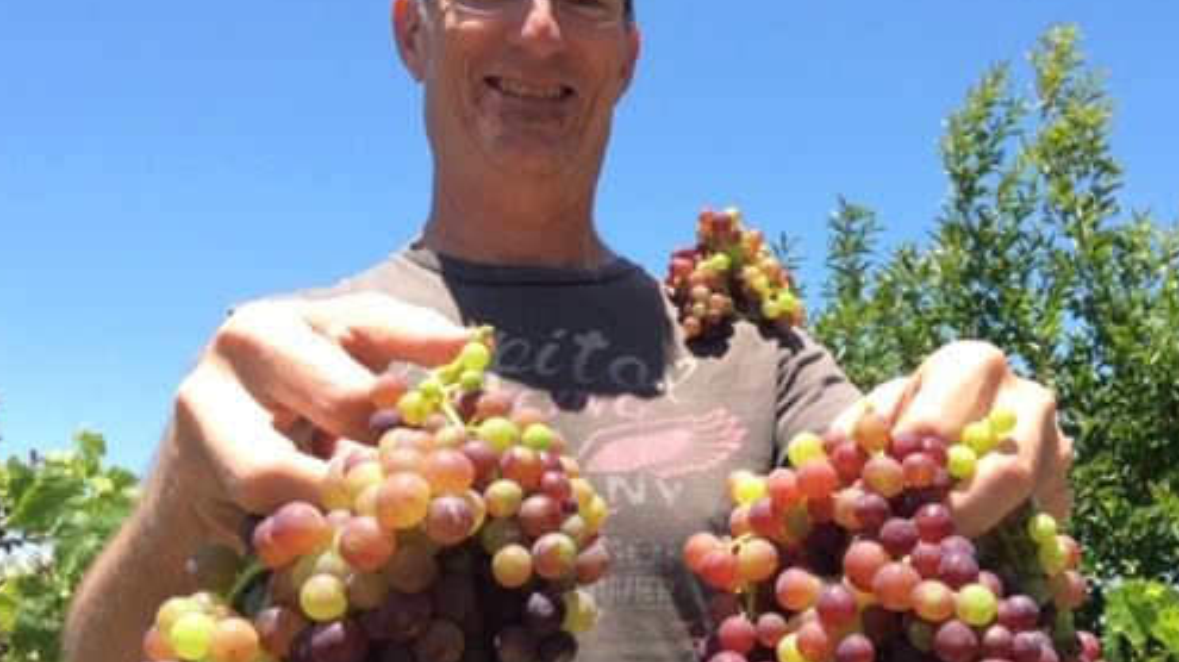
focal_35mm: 45
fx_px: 1406
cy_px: 362
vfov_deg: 26.5
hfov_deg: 45.1
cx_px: 731
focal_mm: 3.3
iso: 32
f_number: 2.4
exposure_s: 1/715
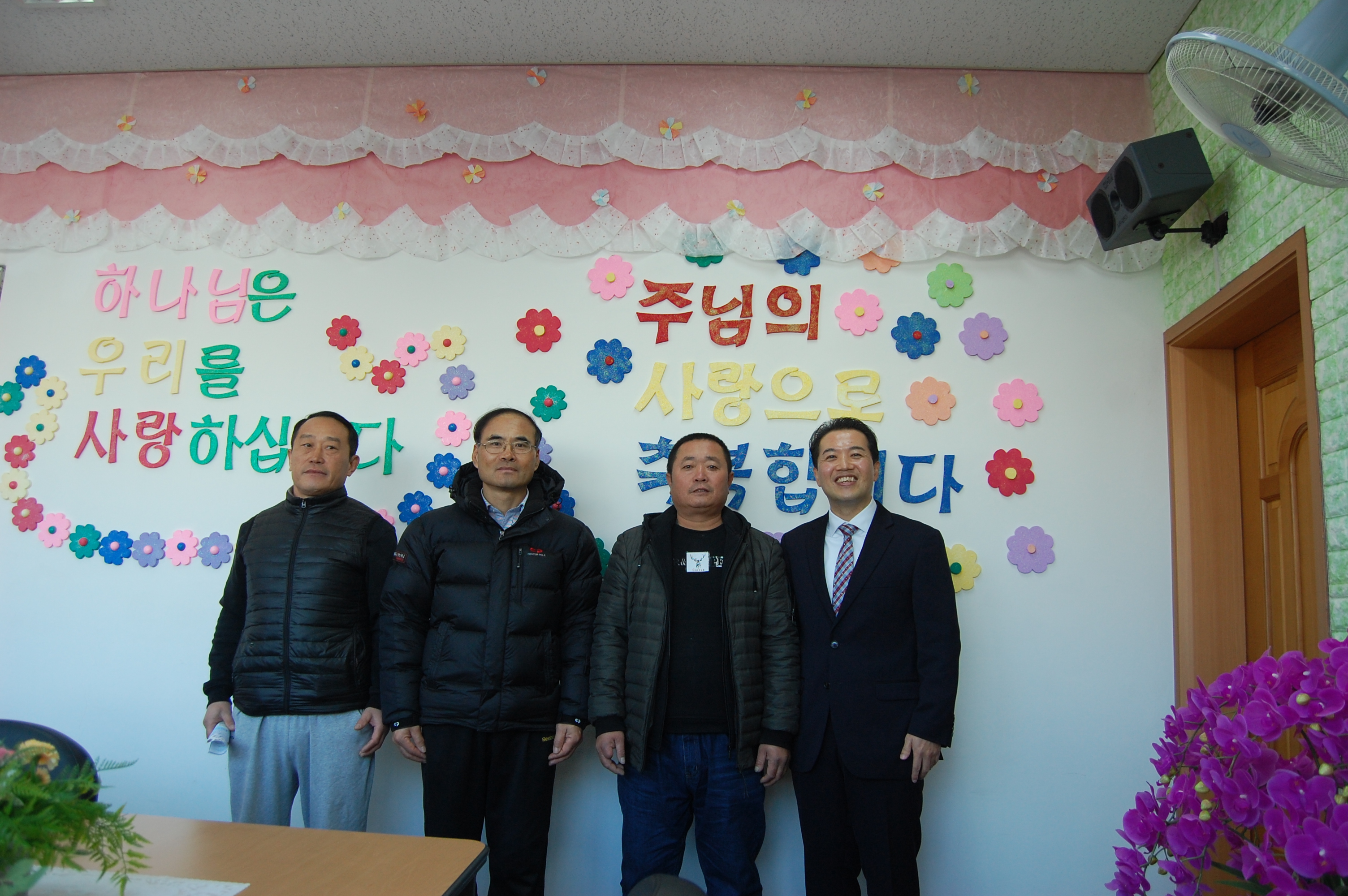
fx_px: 1010
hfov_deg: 67.4
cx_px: 674
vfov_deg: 47.8
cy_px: 448
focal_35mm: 27
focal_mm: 18
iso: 400
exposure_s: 1/80
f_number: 4.5
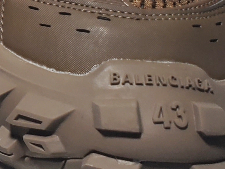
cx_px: -135
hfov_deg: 13.2
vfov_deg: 10.2
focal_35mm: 139
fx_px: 904
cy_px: -110
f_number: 2.4
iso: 50
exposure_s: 1/187
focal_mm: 4.3
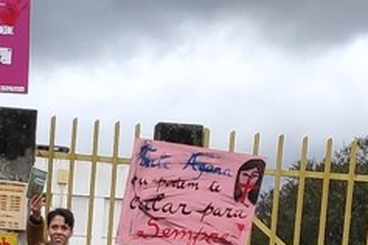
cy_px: 451
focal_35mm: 90
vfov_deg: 13.5
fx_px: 920
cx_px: 87
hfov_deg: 22.4
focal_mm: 3.94
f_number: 1.9
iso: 100
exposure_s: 1/881
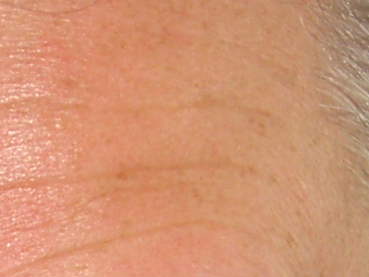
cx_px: 1
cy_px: 539
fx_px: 3305
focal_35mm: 310
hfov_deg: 6.4
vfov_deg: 4.7
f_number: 3.8
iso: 200
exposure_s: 1/80
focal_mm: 9.9
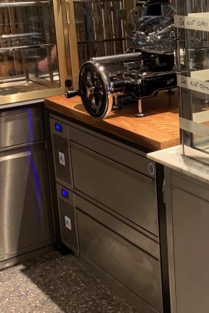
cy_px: 107
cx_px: 269
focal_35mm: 65
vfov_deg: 30.7
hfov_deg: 19.4
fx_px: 566
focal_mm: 4.25
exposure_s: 1/60
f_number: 1.8
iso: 200
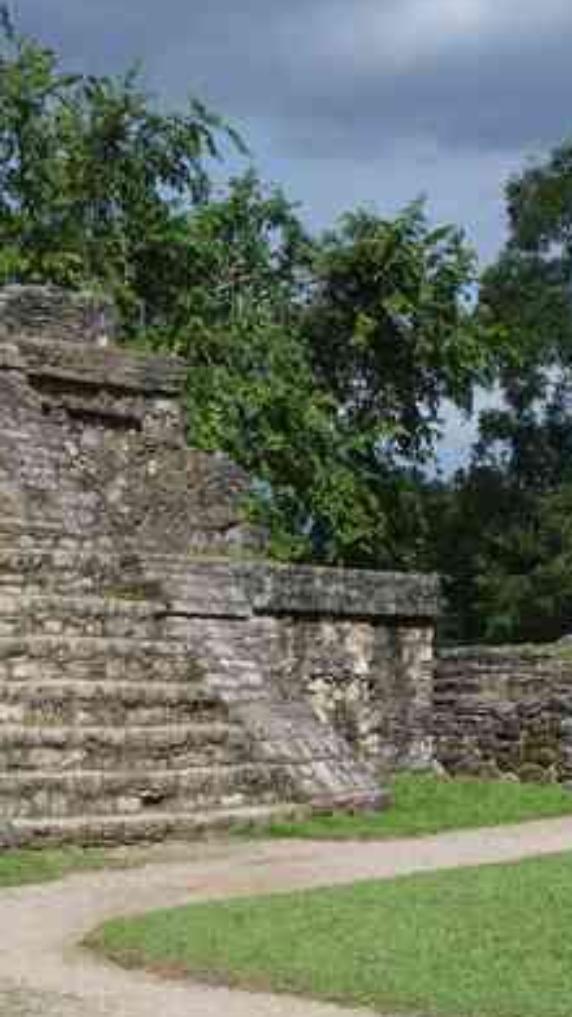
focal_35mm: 108
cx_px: -95
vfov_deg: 19.8
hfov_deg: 11.0
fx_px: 2910
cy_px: 484
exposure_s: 1/100
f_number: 11
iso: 200
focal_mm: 26.9
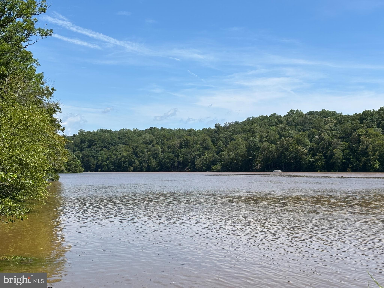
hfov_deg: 36.8
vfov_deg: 28.0
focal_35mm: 52
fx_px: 577
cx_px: 192
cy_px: 144
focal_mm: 5.96
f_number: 1.6
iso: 40
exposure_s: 1/3311
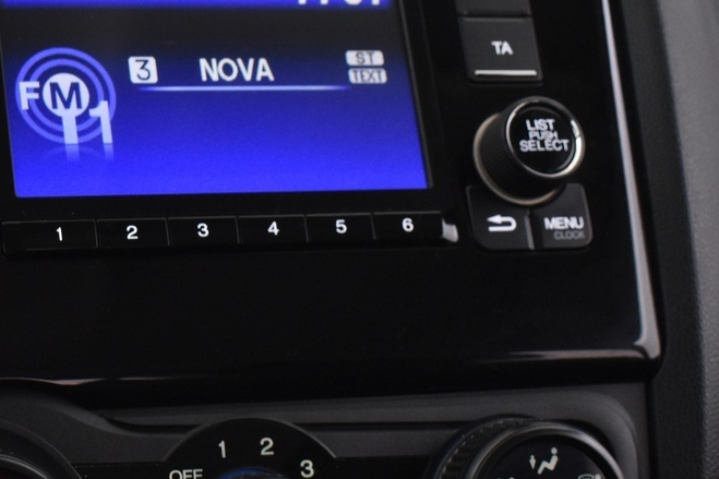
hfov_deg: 21.5
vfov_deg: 14.8
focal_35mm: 92
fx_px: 1841
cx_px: 50
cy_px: 333
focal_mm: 25
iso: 1250
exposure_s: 1/13
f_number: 5.6
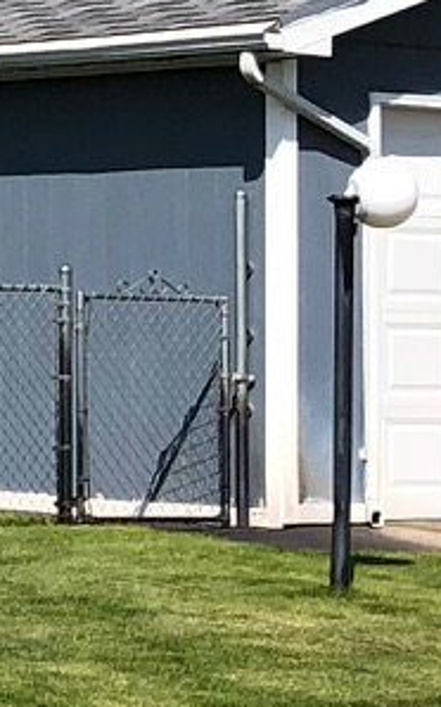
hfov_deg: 6.0
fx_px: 3869
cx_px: -934
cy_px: 69
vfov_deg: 10.4
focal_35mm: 201
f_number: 1.8
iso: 20
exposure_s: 1/2825
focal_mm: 4
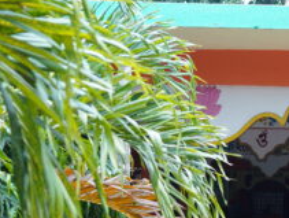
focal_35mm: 163
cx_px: 384
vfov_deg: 9.1
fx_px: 1363
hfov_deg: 11.7
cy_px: 130
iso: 200
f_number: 4.5
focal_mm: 35
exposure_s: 1/160
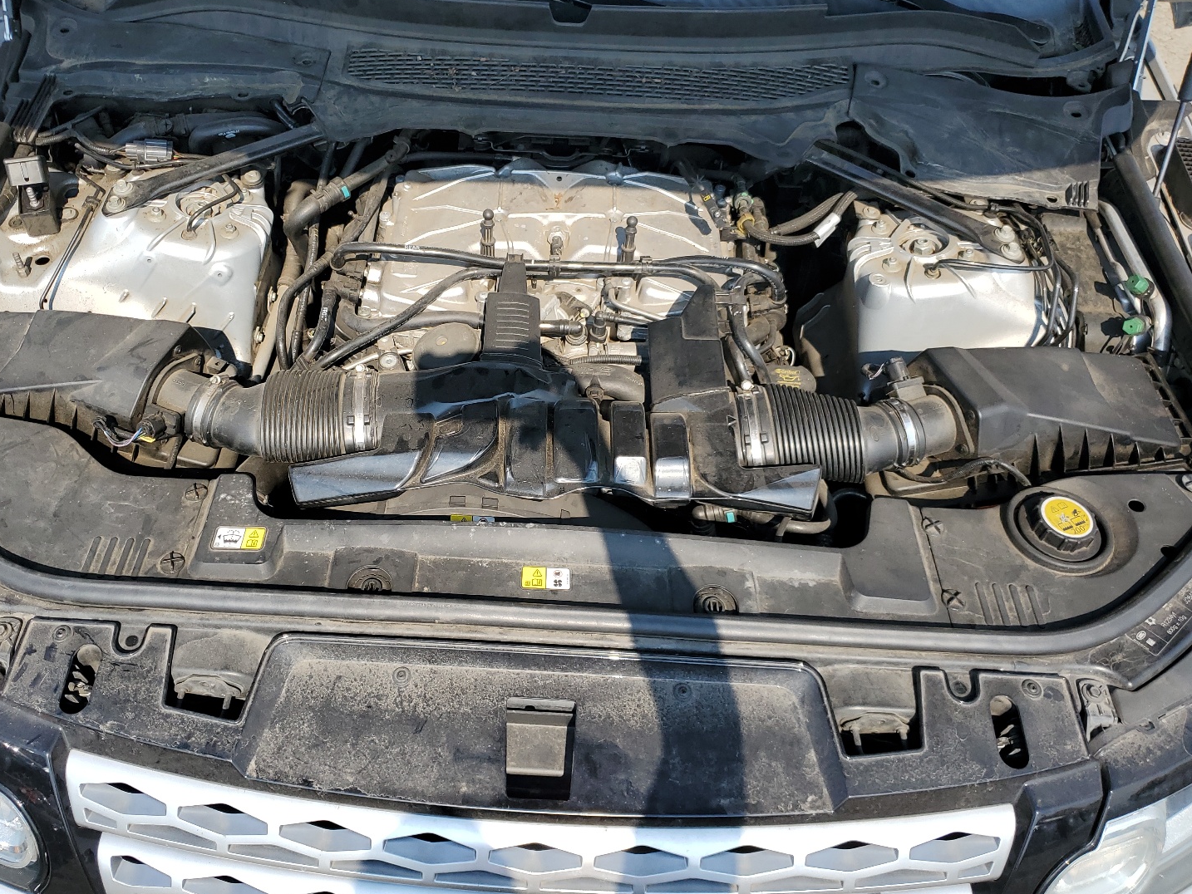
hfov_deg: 61.5
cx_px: 528
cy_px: 421
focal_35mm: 29
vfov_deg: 48.2
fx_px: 999
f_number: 1.5
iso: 50
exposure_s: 1/2000
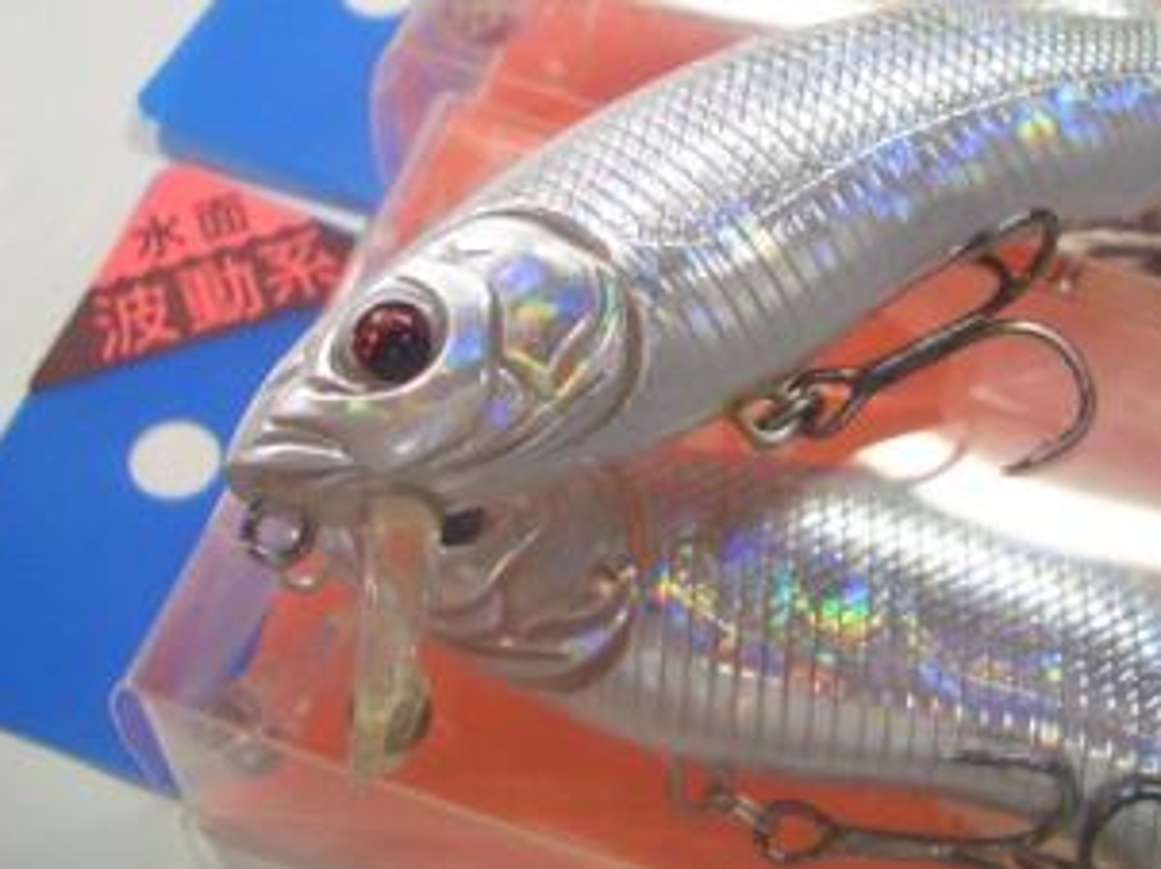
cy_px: 277
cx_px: 815
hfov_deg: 36.3
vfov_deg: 27.8
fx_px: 1743
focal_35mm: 52
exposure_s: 1/100
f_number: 2.6
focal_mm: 5.8
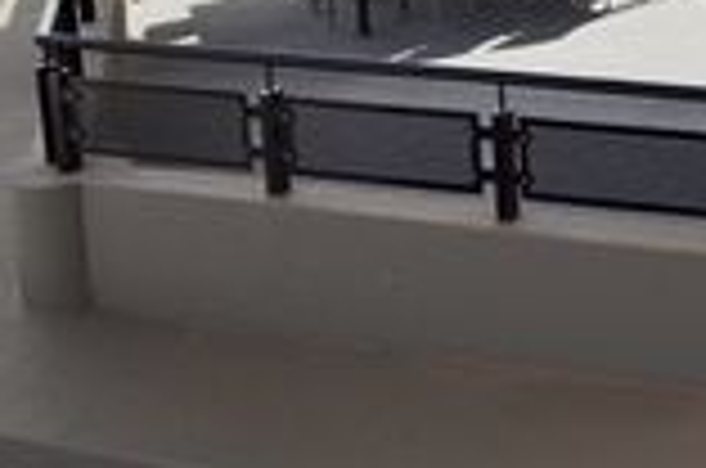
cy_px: -187
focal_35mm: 72
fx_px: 1409
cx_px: 836
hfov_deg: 25.4
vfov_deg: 17.4
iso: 100
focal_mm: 16
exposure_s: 1/200
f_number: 9
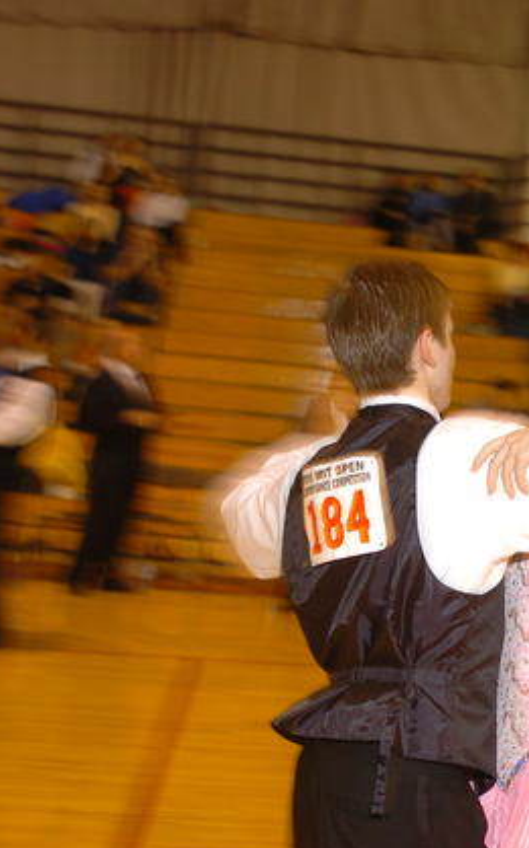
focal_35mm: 82
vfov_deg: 25.3
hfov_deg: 15.5
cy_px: 428
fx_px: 1888
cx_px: 596
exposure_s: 1/25
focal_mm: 35
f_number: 4
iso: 320
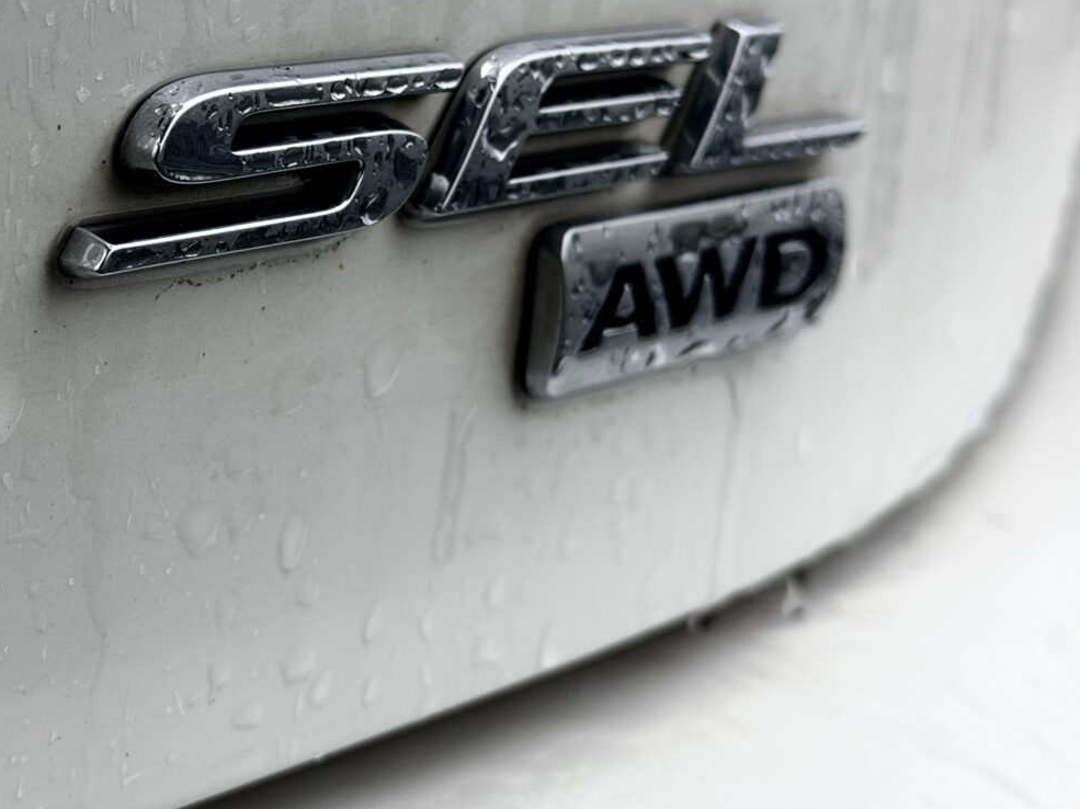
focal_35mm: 78
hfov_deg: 24.9
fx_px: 2433
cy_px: 259
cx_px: 355
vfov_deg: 18.8
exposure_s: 1/1055
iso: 64
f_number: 1.78
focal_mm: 6.76
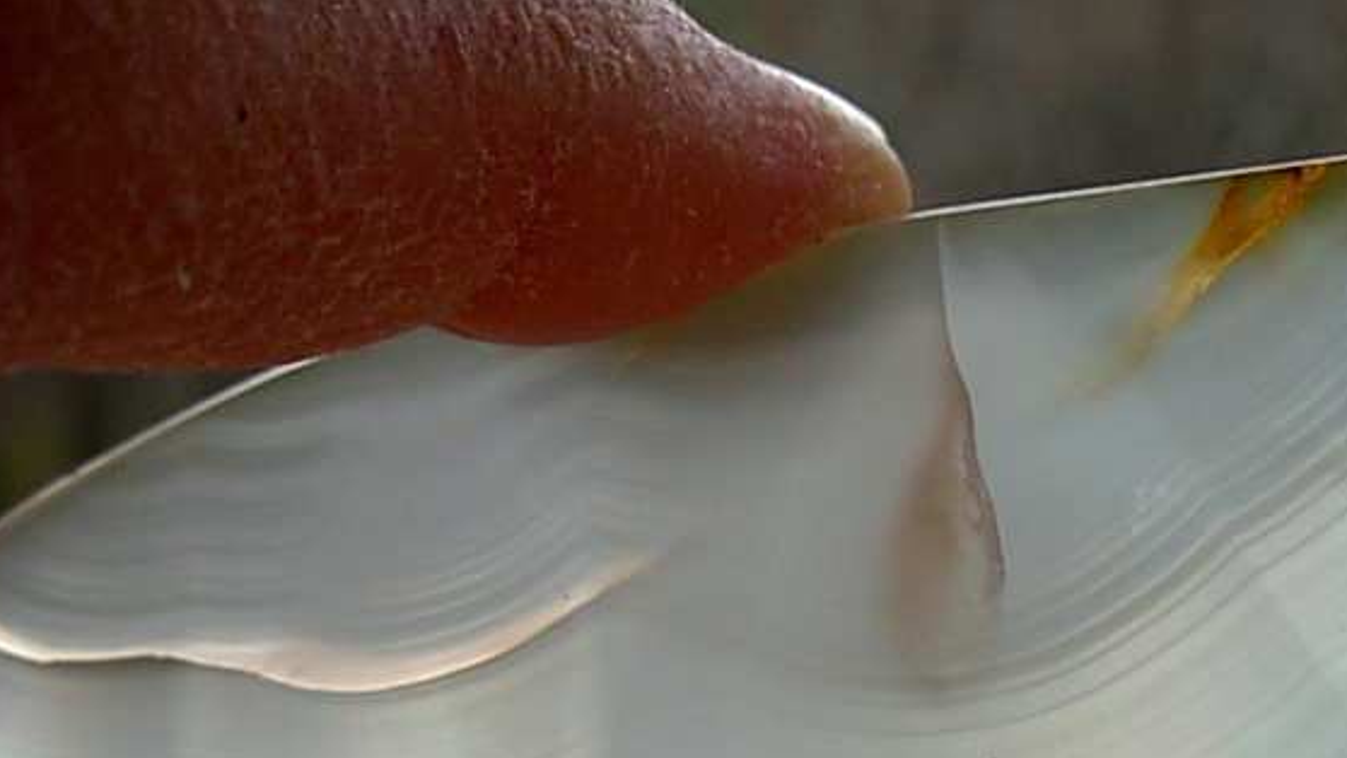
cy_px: 768
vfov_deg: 15.6
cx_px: 978
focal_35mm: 76
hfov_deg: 27.6
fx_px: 2715
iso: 50
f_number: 2.9
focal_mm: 6.3
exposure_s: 1/332
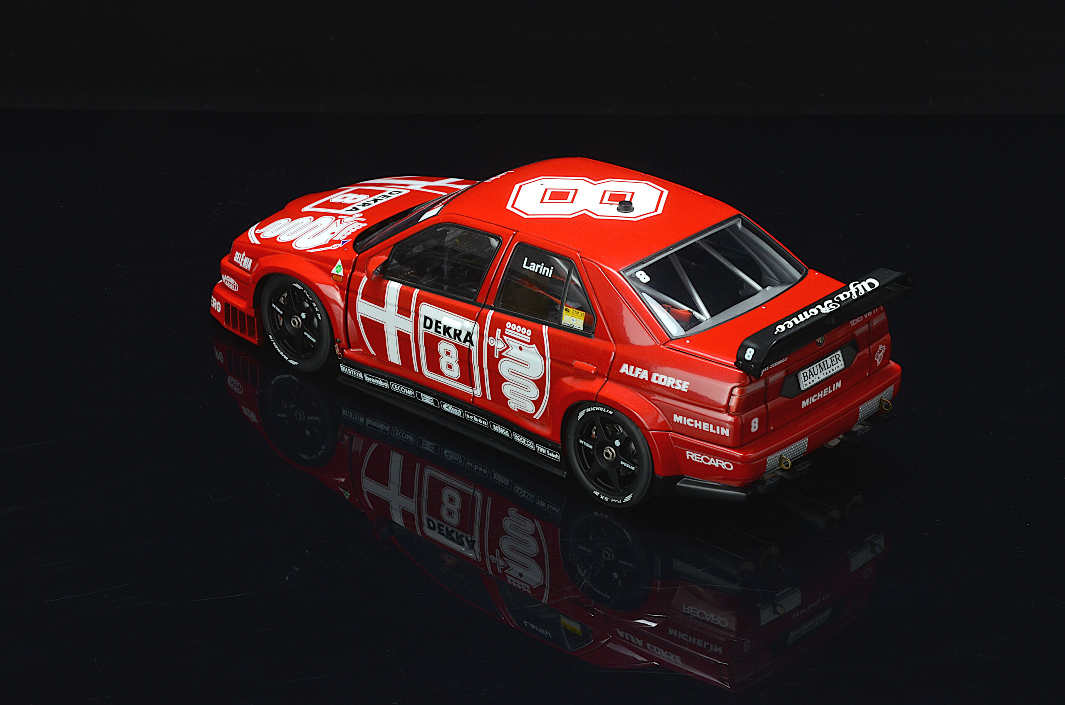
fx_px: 3100
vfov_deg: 13.0
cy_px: 352
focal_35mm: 105
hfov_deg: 19.5
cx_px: 532
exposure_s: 1/8
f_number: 20
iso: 800
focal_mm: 70
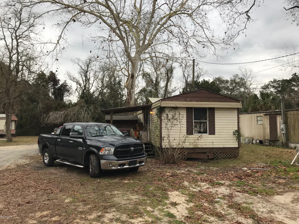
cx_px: 150
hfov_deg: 63.4
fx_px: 242
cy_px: 112
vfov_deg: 49.7
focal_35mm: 28
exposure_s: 1/411
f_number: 1.8
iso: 20
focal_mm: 3.99
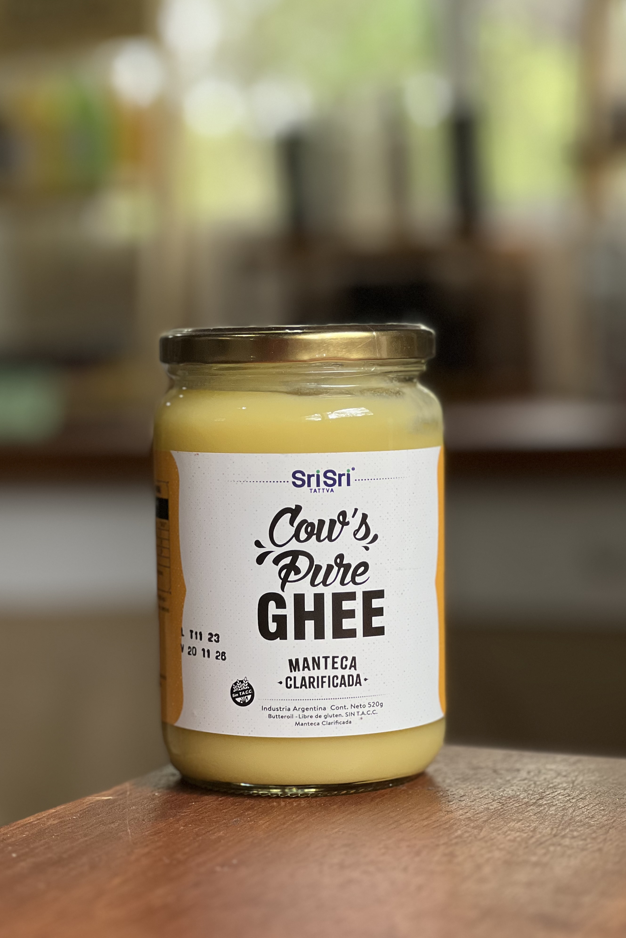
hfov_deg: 16.9
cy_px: 467
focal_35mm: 81
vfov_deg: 25.1
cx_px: 315
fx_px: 2112
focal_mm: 9
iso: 125
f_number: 2.8
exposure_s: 1/121
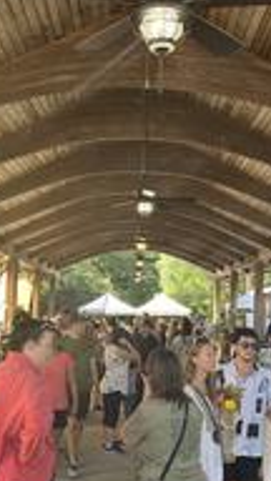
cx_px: 146
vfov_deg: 35.4
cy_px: 228
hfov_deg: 20.4
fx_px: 754
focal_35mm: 59
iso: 40
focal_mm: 5.1
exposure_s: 1/170
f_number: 1.6
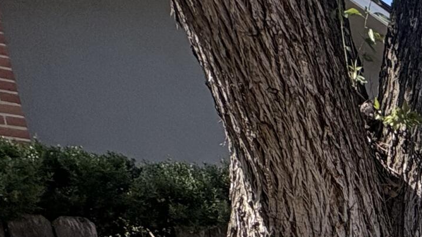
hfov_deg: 20.7
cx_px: 786
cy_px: 464
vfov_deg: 15.4
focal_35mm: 64
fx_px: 716
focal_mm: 2.22
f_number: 2.2
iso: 50
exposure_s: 1/899
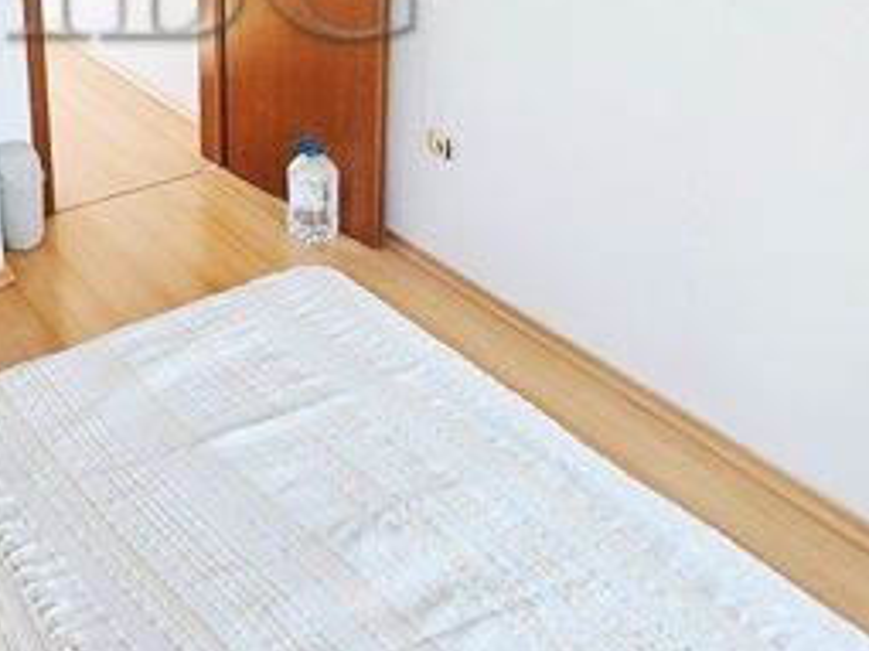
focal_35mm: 36
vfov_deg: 35.3
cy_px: -20
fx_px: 903
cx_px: 83
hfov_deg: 46.3
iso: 50
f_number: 2.2
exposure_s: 1/50
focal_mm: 1.7
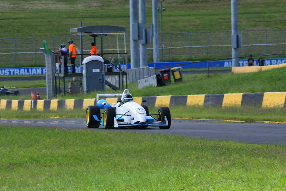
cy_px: 82
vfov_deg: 2.4
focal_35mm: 578
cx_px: 124
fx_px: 4593
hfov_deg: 3.6
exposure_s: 1/640
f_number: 11
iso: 640
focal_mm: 330
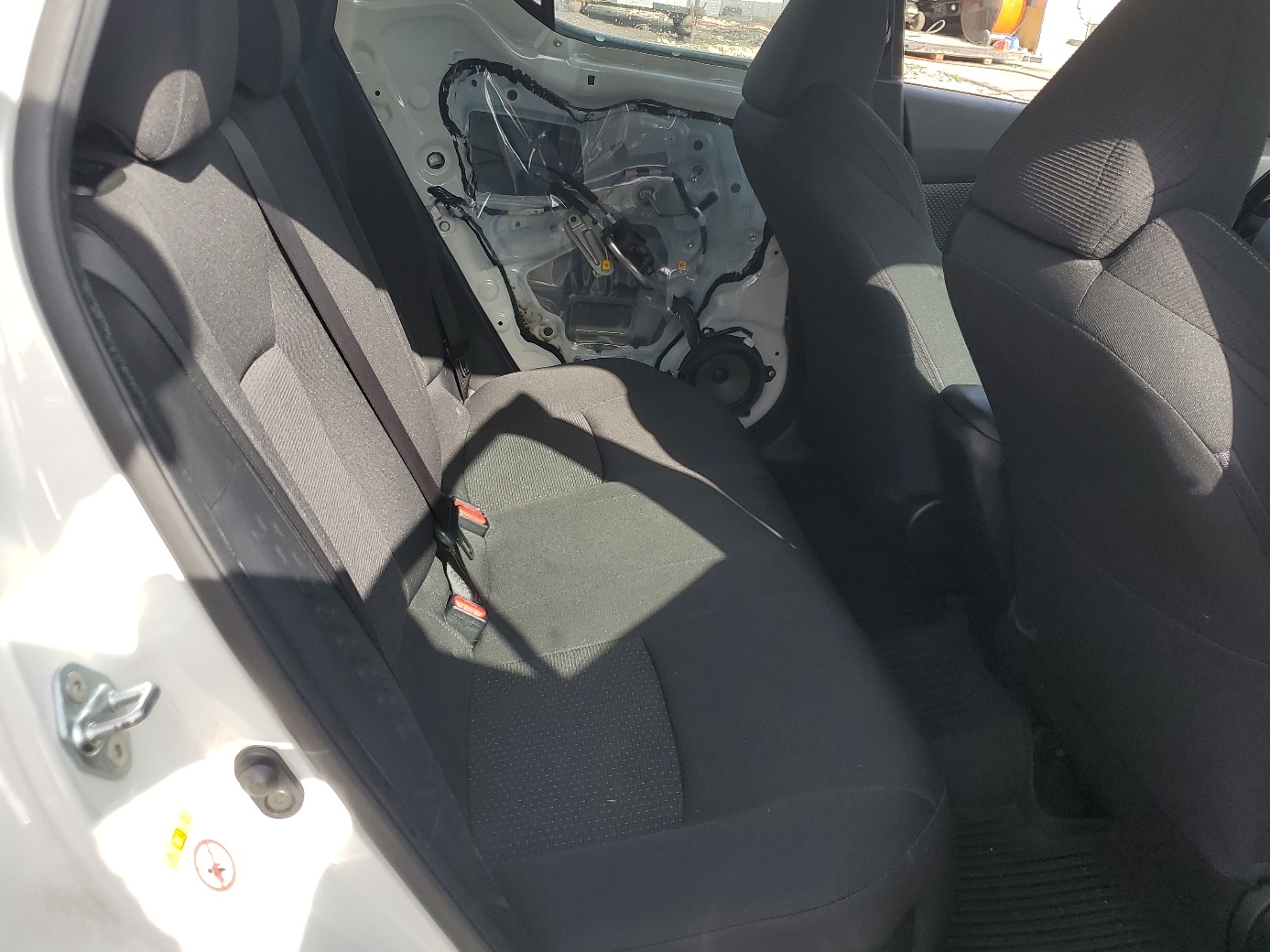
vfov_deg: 46.7
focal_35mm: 30
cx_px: 629
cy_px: 437
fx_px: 1101
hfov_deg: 60.0
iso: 50
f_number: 1.5
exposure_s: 1/1000
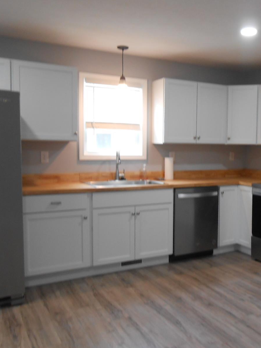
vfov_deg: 52.6
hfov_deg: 39.9
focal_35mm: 35
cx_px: 186
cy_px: 175
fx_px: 352
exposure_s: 1/30
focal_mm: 4.6
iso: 200
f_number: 3.5
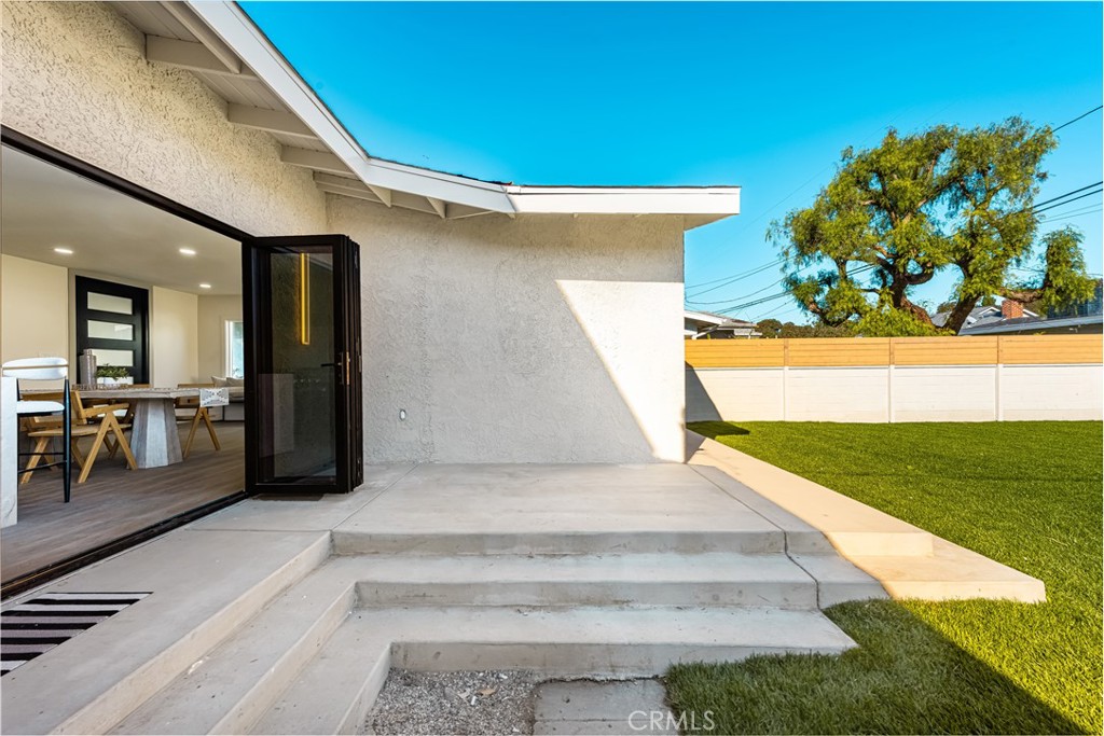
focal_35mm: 14
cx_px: 552
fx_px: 429
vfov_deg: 81.2
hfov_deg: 104.2
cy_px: 368
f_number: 11
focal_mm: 14
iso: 125
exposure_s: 1/250
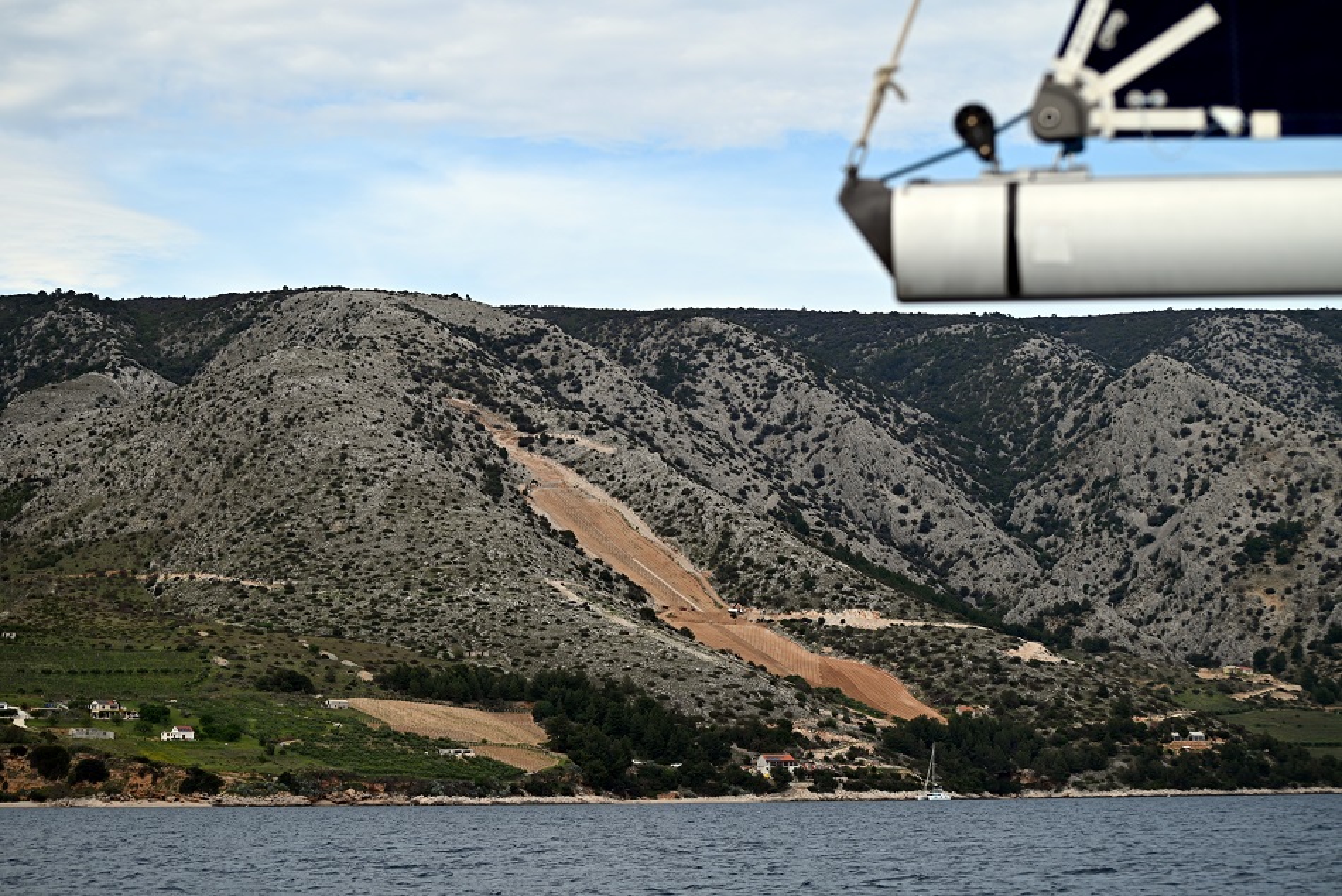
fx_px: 3169
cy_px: 448
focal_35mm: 85
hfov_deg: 23.9
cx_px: 671
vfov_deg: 16.1
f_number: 5.6
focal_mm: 85
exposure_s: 1/500
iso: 100
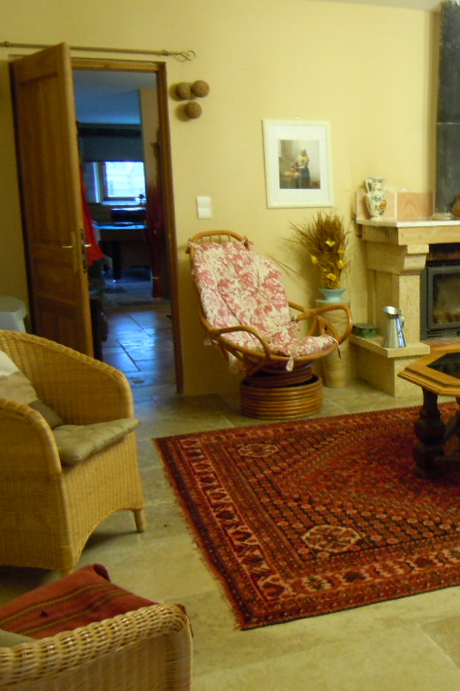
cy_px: 348
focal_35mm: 42
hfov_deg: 30.3
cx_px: 426
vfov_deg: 46.4
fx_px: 805
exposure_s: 1/4
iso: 400
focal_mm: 5.4
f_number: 3.5
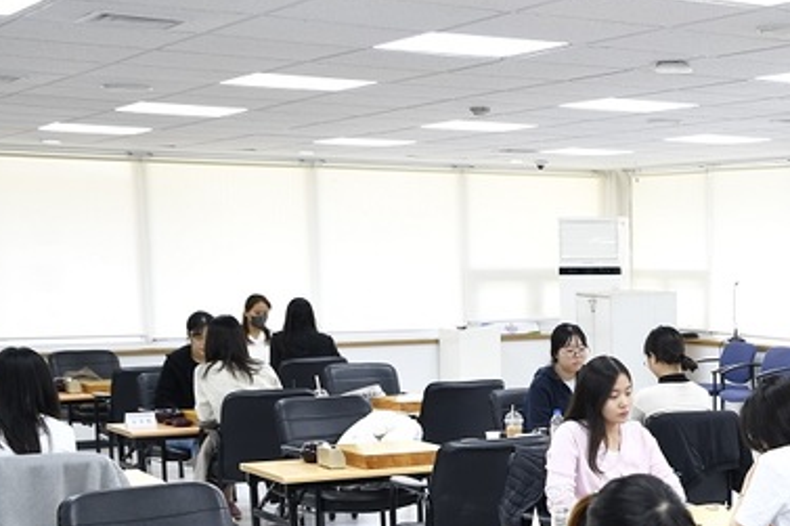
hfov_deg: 25.3
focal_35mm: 74
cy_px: 482
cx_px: 878
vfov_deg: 18.1
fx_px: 1623
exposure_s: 1/200
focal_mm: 31
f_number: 3.5
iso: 800
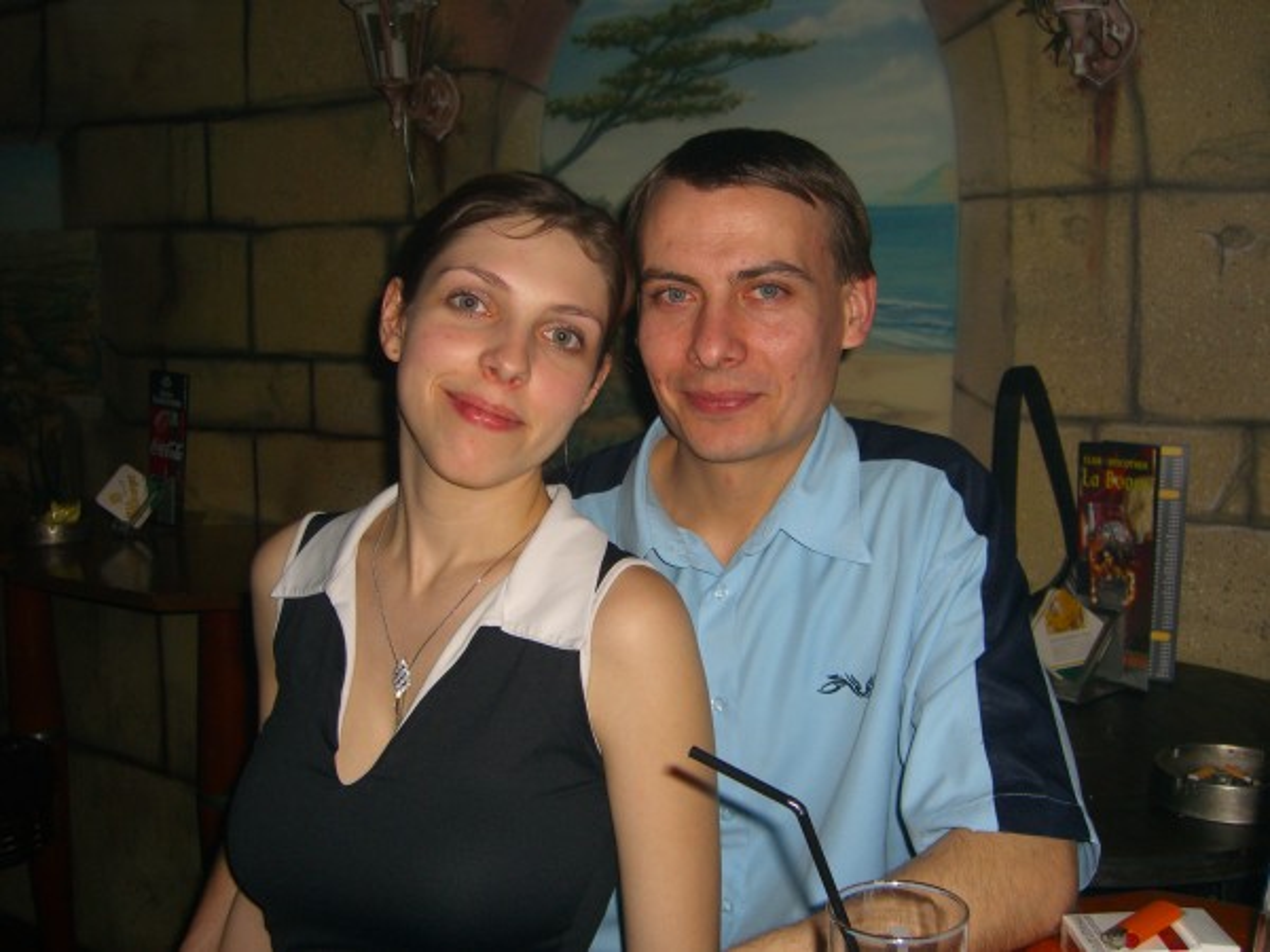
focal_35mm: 38
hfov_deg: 49.0
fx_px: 1394
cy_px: 476
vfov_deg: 37.7
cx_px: 635
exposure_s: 1/60
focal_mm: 7.9
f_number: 2.8
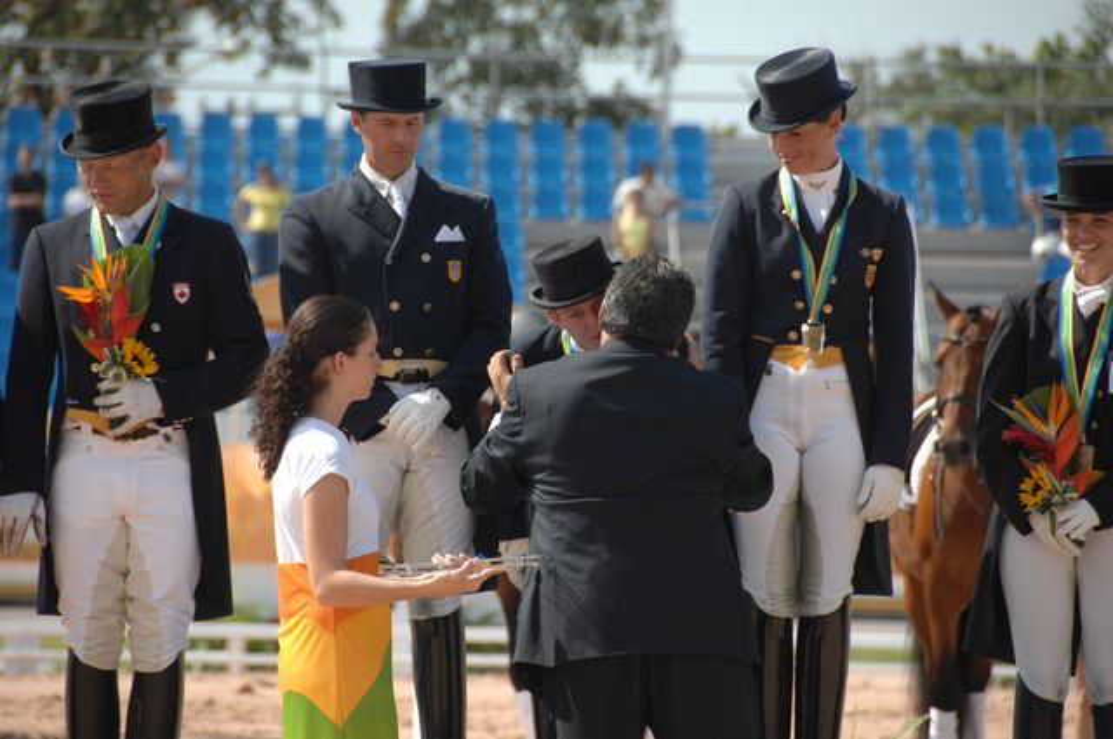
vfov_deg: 4.6
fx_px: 9263
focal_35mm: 300
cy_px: 370
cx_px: 556
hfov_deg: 6.9
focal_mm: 200
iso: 200
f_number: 5.6
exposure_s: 1/500
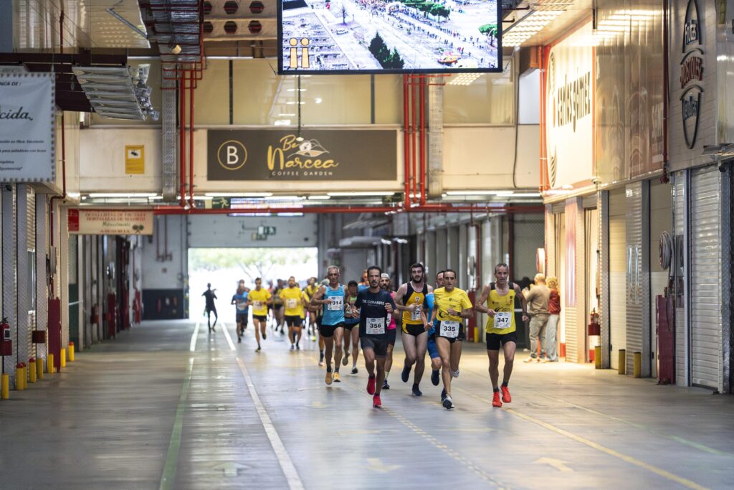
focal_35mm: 200
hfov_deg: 10.3
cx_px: 367
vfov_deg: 6.9
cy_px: 245
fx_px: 4078
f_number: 2.8
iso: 10000
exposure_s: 1/1250
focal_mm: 200
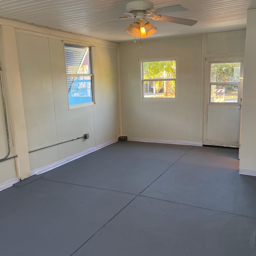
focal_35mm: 30
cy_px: 129
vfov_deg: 54.0
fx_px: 251
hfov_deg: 54.0
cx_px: 138
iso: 125
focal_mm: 5.1
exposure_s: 1/120
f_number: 1.6
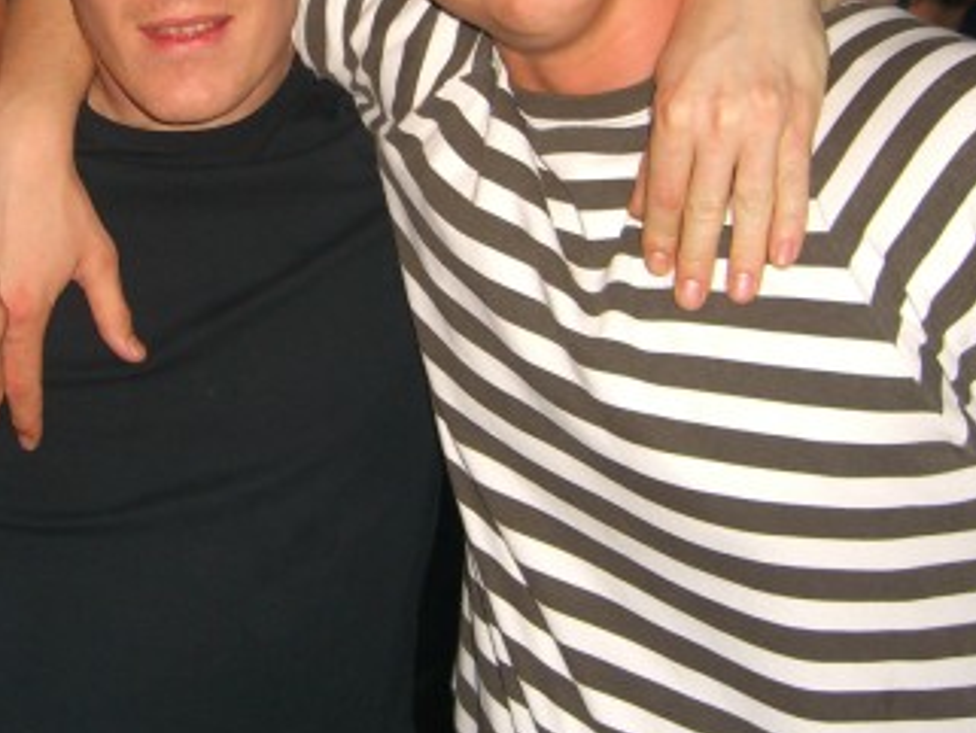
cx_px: 274
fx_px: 2003
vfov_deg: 20.4
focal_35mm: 71
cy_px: 116
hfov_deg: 27.1
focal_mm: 7.9
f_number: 2.8
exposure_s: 1/60
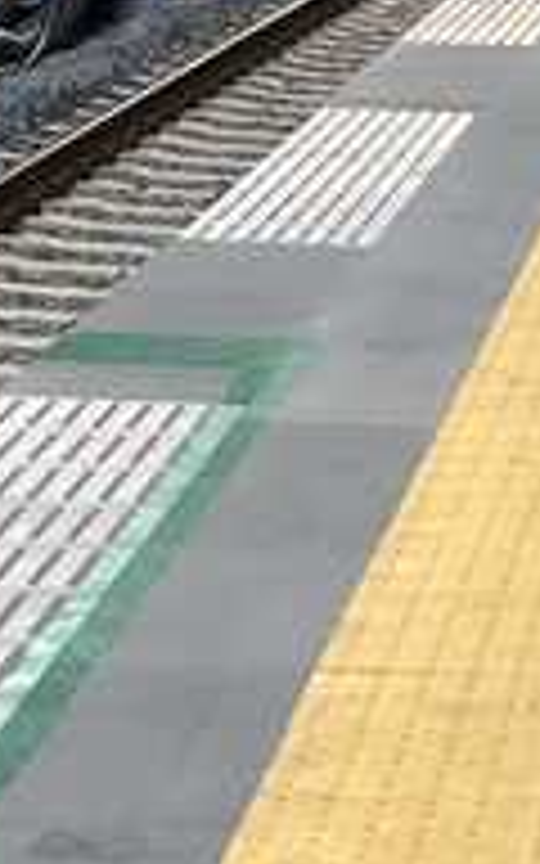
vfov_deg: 10.9
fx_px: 4521
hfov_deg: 6.8
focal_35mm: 192
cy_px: 378
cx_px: 760
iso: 40
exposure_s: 1/24
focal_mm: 3.99
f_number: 1.8
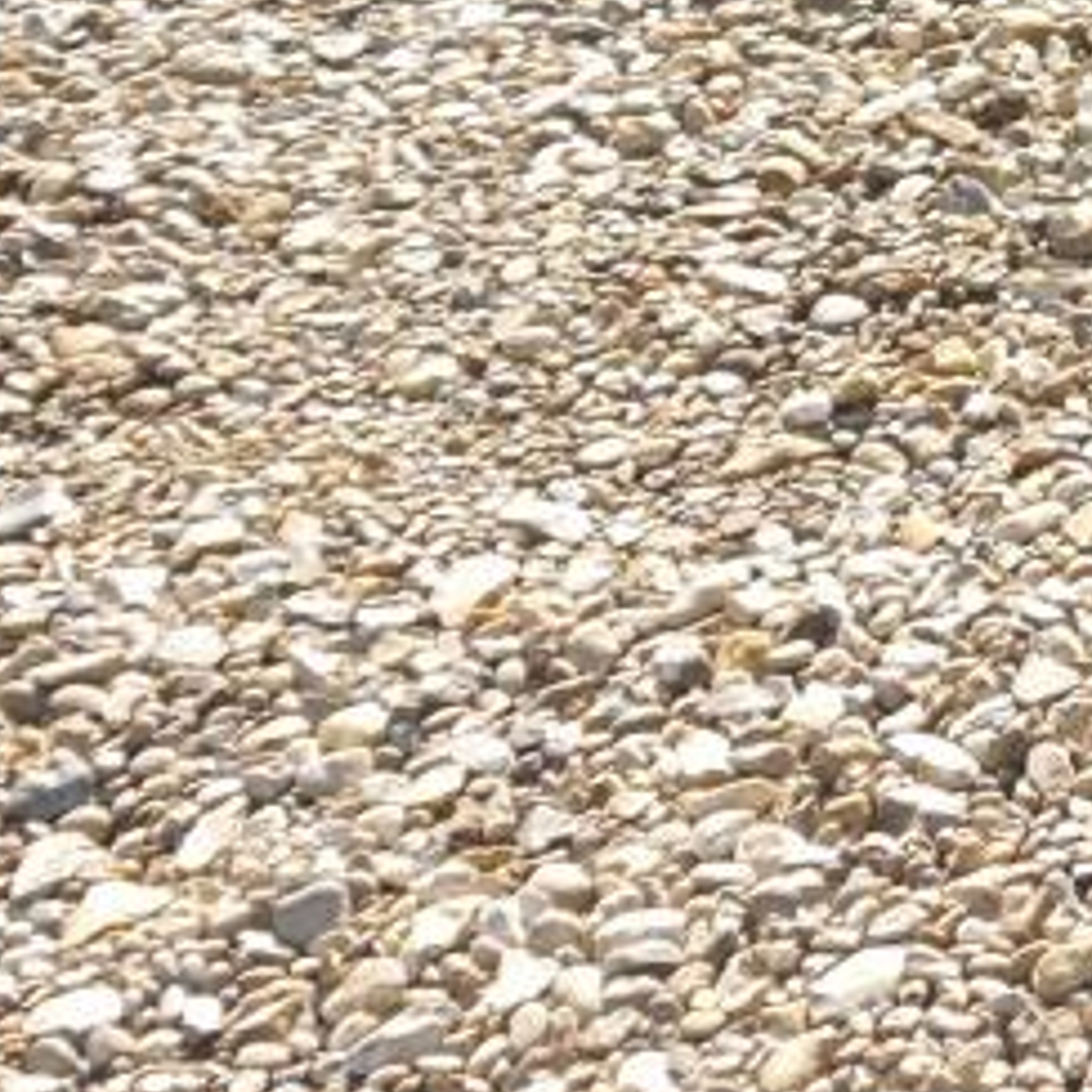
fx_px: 3712
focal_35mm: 104
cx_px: 2153
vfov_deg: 16.0
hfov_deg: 14.2
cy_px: -282
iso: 160
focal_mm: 14
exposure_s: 1/200
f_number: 5
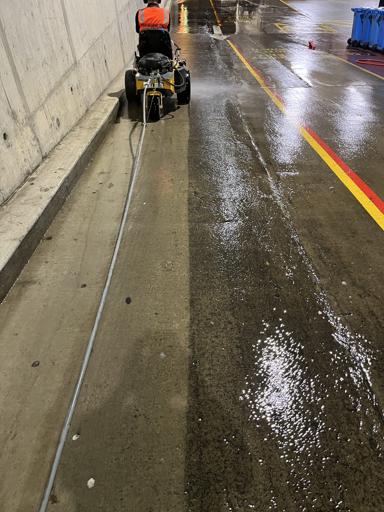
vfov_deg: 67.3
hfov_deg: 53.1
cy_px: 256
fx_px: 385
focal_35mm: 26
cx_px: 192
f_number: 1.6
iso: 500
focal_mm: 5.1
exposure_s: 1/33
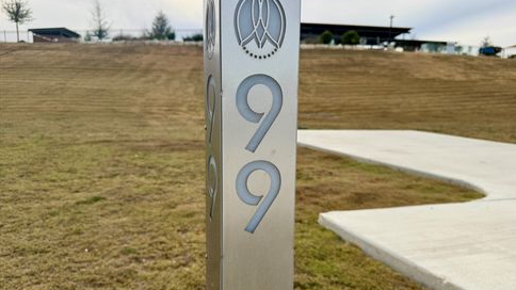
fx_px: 369
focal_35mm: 27
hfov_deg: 69.9
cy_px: 158
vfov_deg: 42.8
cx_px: 265
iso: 100
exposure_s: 1/2445
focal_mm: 6.76
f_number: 1.78
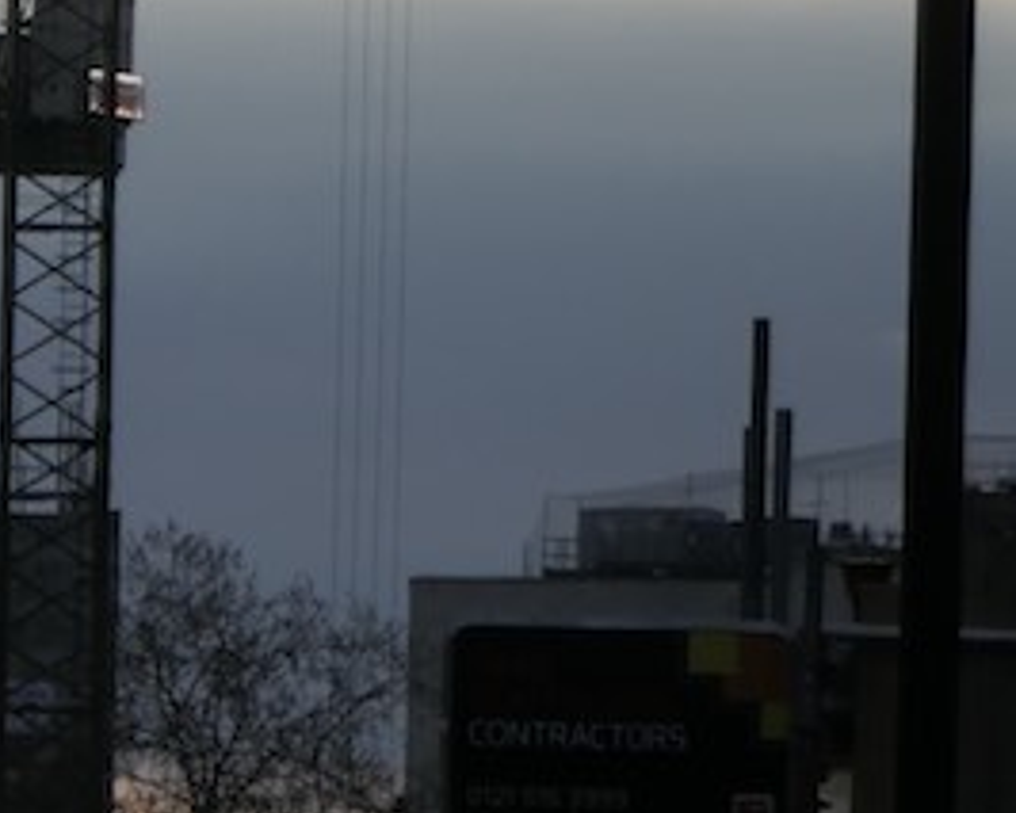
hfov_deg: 1.4
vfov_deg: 1.1
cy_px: -315
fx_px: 40639
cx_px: -267
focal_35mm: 1351
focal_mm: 124.6
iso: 160
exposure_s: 1/200
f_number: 6.4
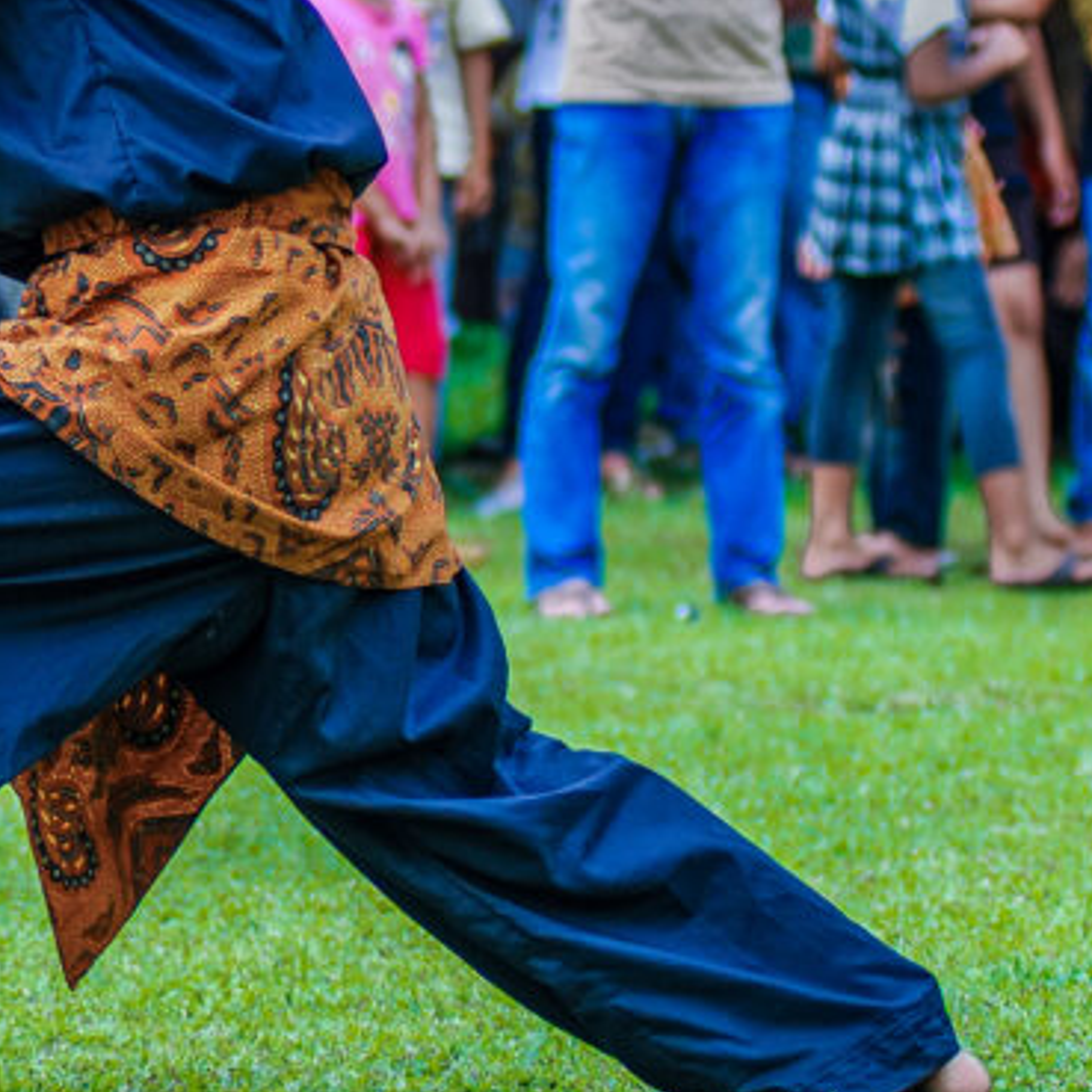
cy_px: 274
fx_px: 10100
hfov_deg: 6.1
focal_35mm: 283
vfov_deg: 6.2
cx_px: -385
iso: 200
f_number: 2.8
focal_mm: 80
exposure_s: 1/800
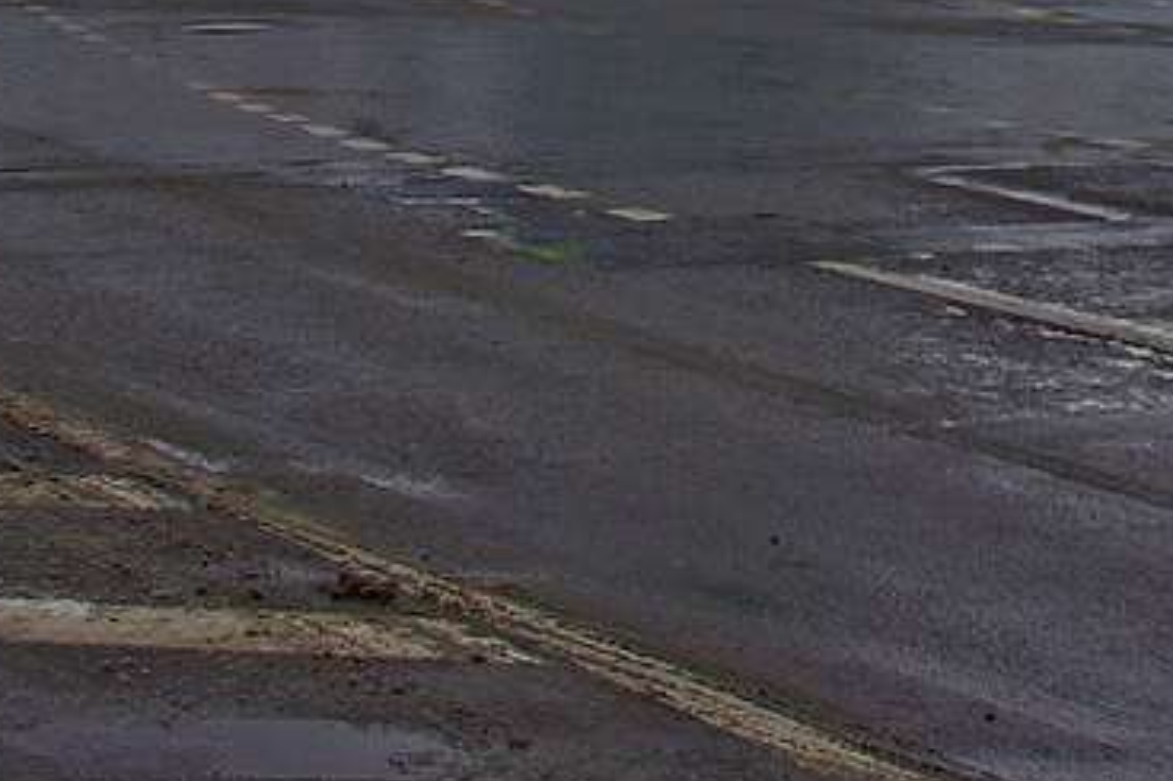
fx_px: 4462
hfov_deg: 14.4
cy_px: -518
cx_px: 1520
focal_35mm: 137
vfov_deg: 9.6
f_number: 8
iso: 100
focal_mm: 24
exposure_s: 1/125
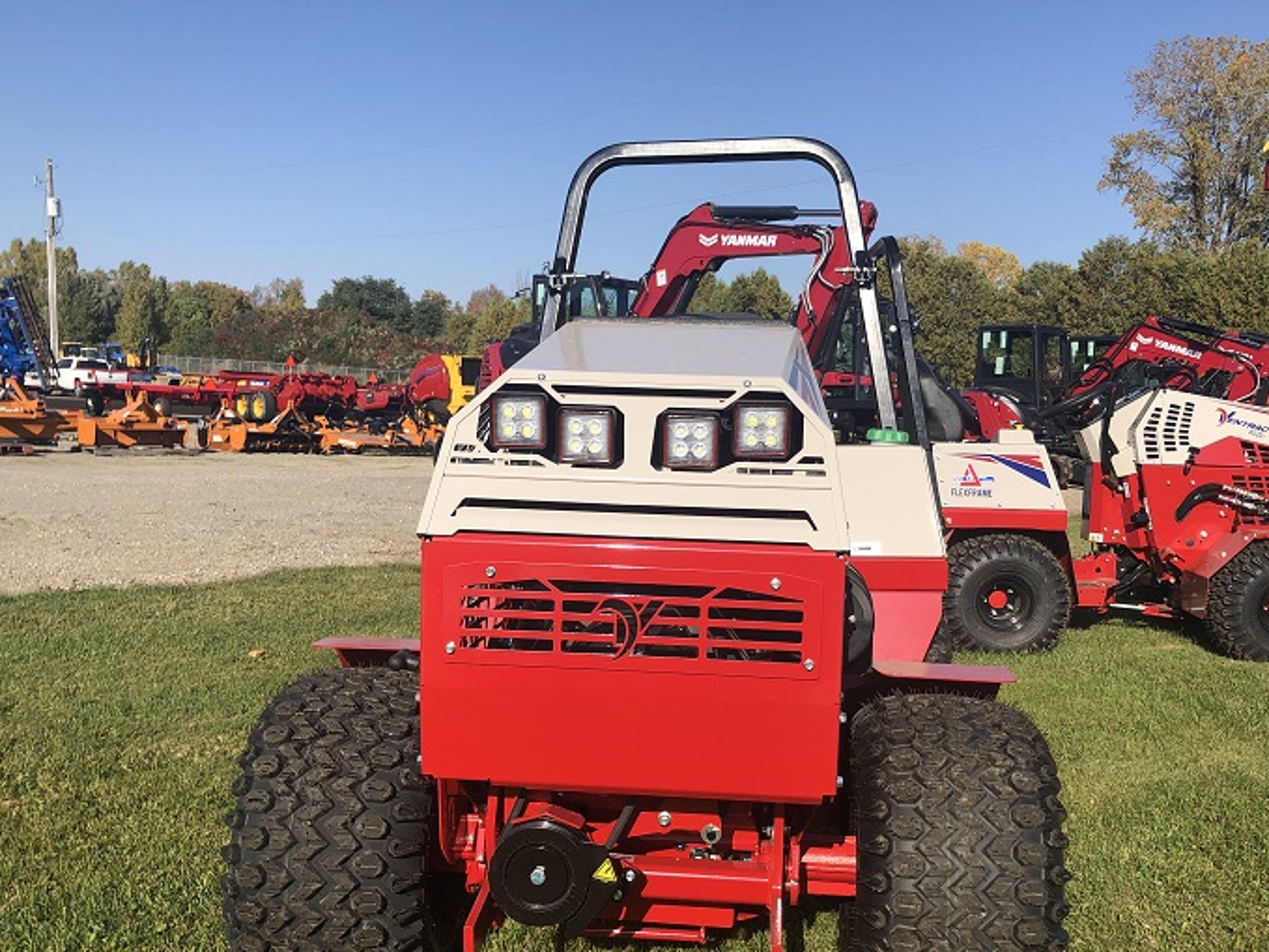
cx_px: 671
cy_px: 559
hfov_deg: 55.3
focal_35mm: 33
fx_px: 1210
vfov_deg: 42.8
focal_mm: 3.99
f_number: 1.8
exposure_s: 1/2088
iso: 20
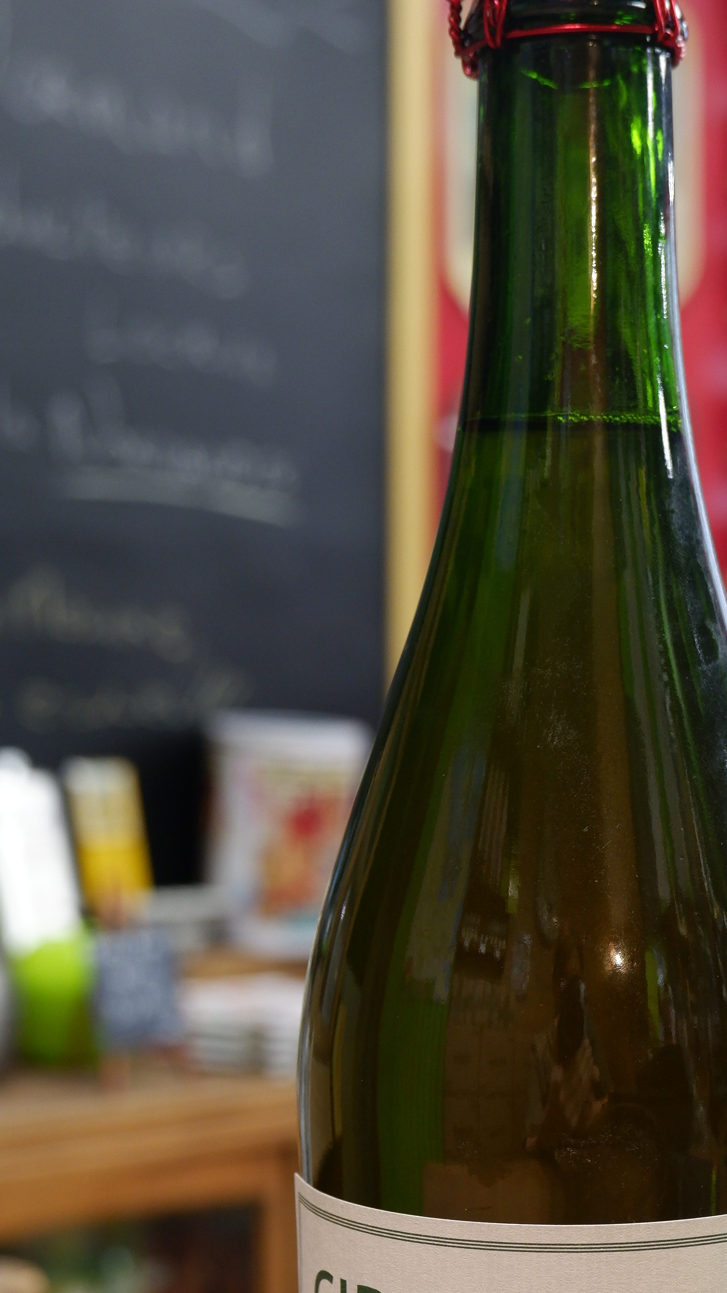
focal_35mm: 66
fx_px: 2262
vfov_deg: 31.6
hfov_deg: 18.1
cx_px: 544
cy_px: 877
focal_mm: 24.2
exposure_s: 1/34
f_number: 4.4
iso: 640
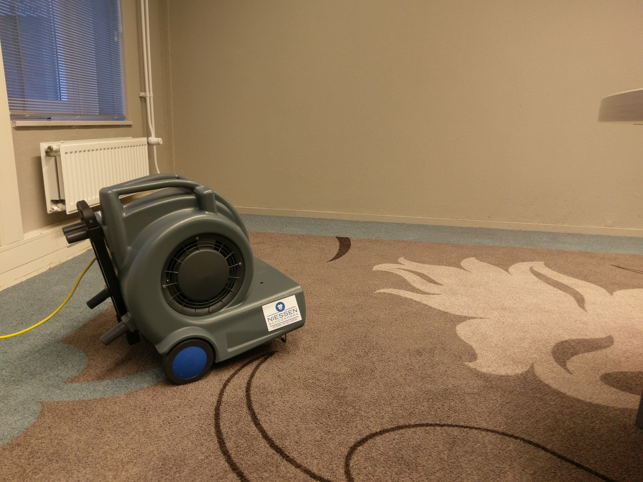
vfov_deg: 53.1
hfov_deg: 67.3
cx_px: 322
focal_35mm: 26
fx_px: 483
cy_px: 241
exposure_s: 1/33
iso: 250
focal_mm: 4.58
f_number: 1.8
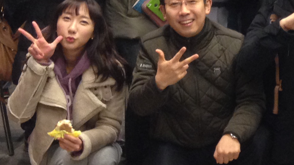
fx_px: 998
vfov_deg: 9.4
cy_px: 2
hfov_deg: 15.9
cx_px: 379
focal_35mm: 128
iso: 200
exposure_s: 1/20
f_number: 2.4
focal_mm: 4.12
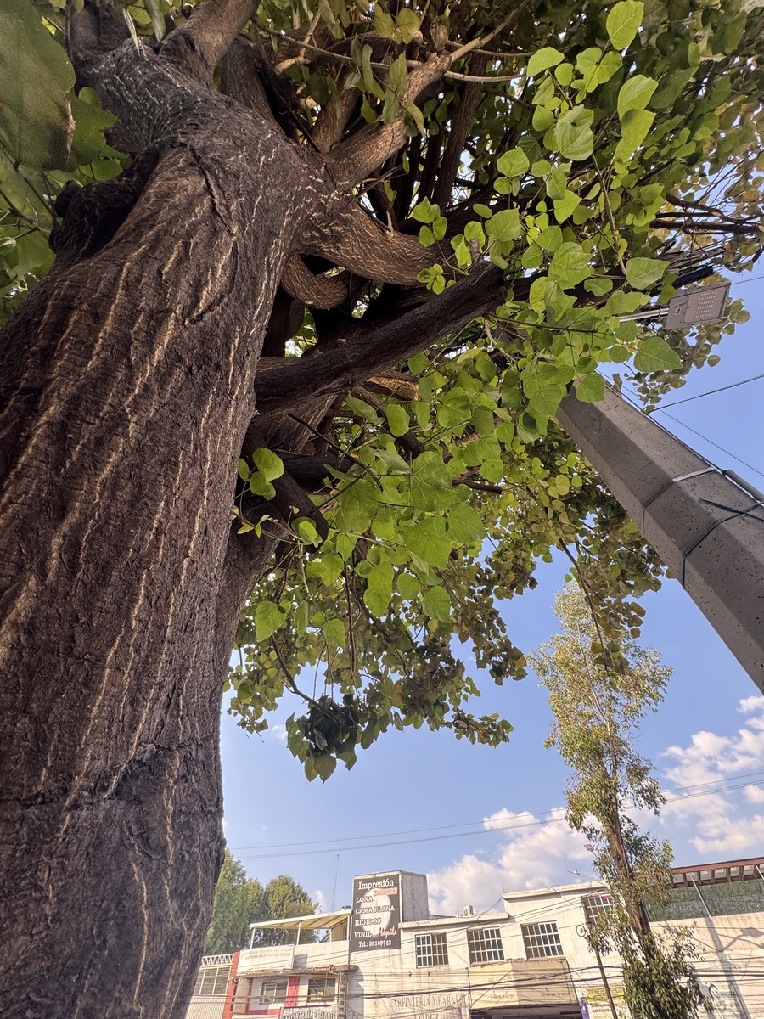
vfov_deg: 102.1
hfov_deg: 85.7
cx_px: 382
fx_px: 412
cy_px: 510
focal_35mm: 14
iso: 40
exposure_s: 1/154
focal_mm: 2.22
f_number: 2.2
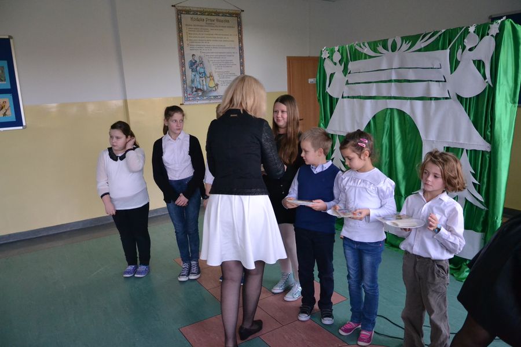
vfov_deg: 47.9
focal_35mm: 27
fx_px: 391
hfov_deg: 67.4
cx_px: 260
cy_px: 174
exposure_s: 1/500
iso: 2500
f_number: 3.5
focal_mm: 18
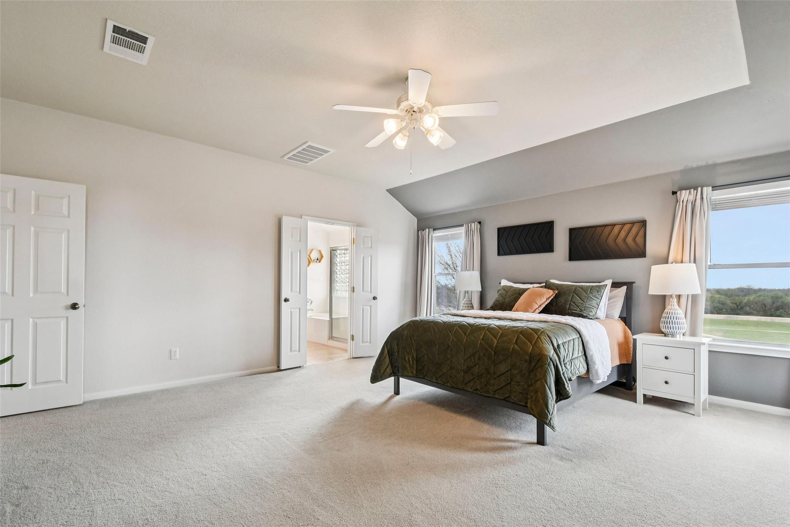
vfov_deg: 77.3
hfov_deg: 100.4
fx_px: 329
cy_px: 264
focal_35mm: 15
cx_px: 395
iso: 400
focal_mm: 10
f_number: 8
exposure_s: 1/50
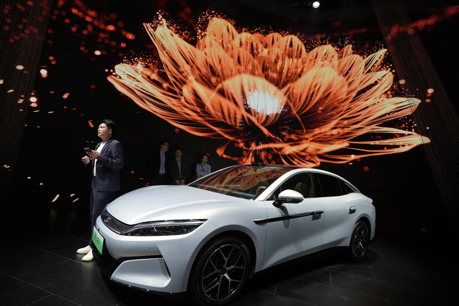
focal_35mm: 20
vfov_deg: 61.9
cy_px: 153
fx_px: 255
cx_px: 230
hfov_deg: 84.0
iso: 500
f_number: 4
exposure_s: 1/250
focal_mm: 20
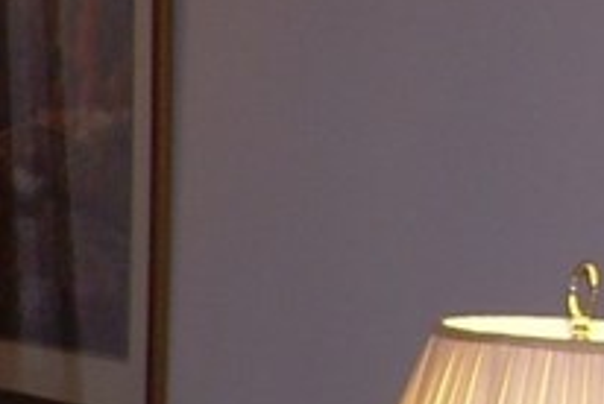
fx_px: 3293
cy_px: 451
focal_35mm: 196
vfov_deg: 7.0
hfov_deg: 9.3
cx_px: -850
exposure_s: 1/60
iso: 50
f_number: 2.8
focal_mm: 6.3
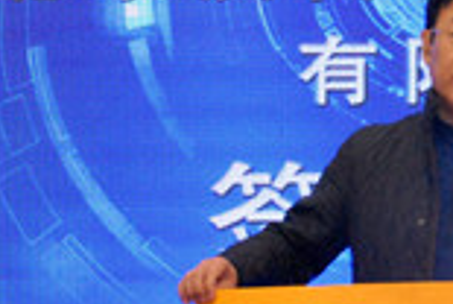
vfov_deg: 11.9
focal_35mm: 116
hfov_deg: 16.4
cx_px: 628
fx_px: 1462
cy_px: 164
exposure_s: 1/250
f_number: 3.5
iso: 1250
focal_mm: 24
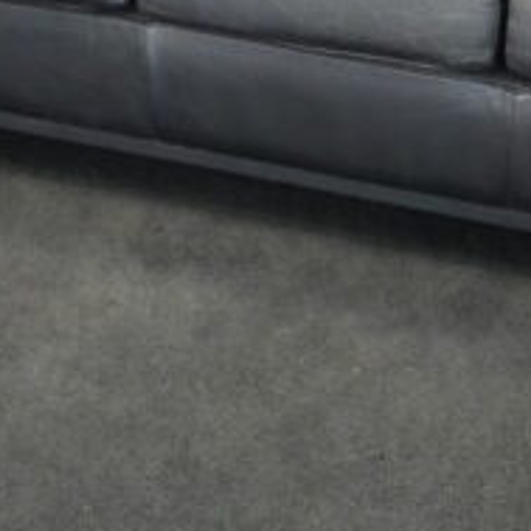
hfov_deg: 17.3
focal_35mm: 100
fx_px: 1735
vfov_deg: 17.0
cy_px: -11
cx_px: 382
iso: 12800
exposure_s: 1/100
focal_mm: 37
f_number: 4
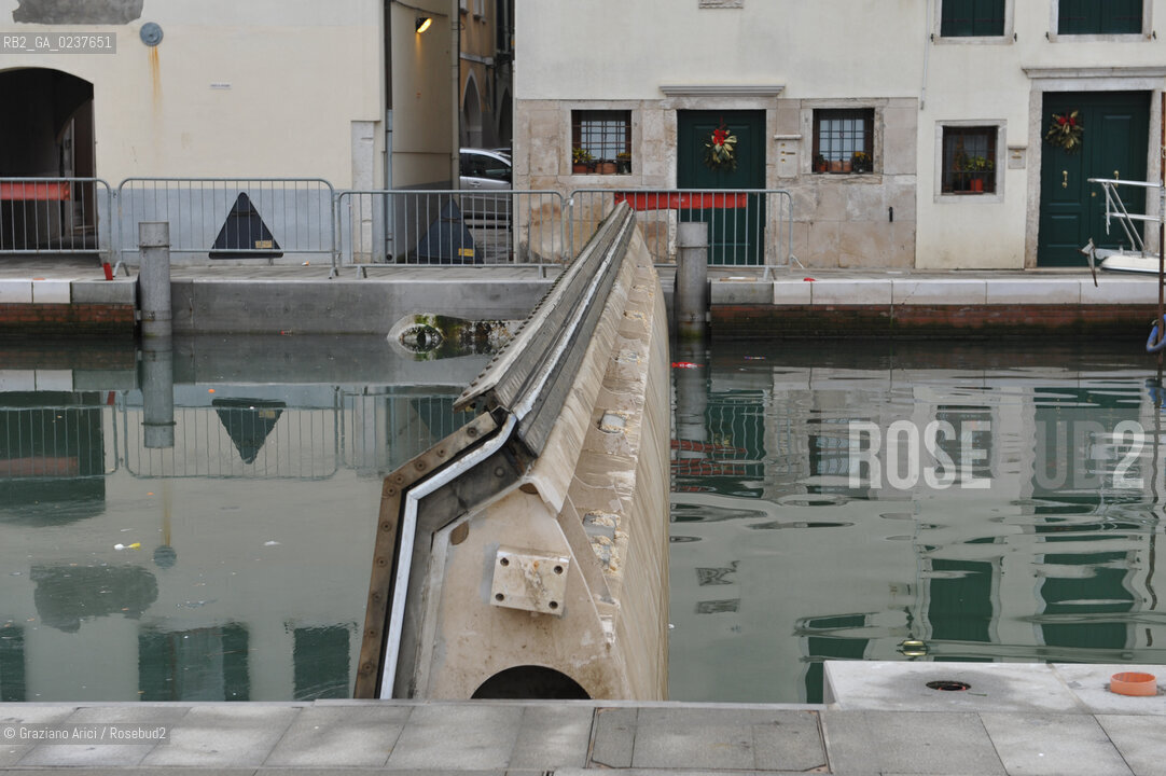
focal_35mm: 70
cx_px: 583
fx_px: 2266
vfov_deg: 19.4
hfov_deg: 28.9
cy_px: 388
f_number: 7.1
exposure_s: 1/200
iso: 500
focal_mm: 70
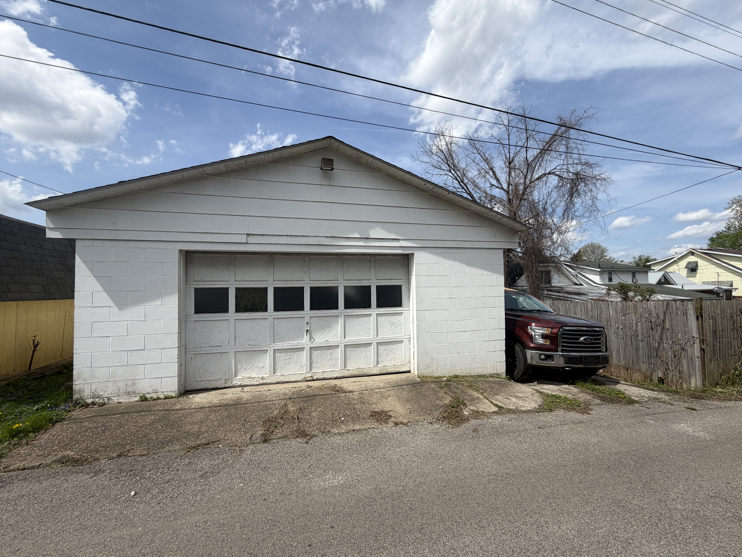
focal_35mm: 14
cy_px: 278
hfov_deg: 102.1
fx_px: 300
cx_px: 371
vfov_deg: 85.7
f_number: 2.2
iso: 20
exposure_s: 1/1068
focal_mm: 2.22
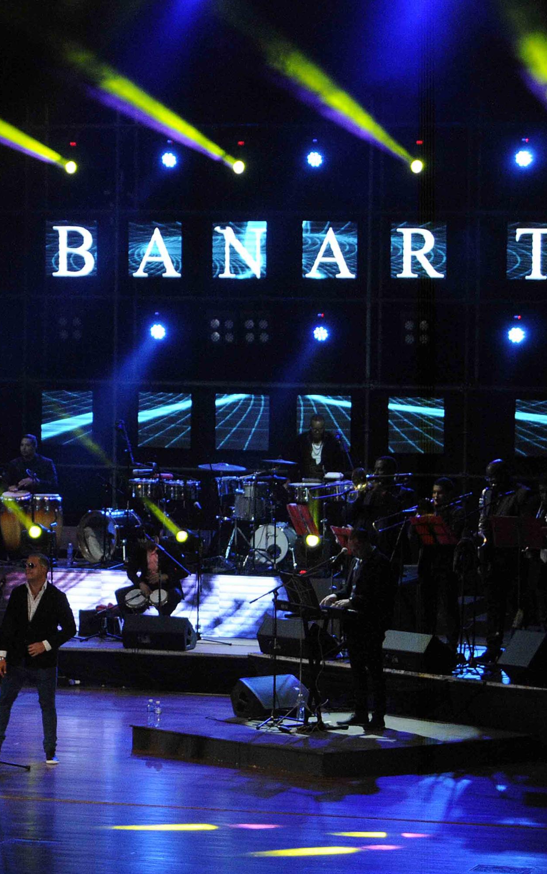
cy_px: 437
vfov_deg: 16.5
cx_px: 101
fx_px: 3023
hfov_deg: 10.3
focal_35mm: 127
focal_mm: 55
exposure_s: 1/125
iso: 1600
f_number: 5.6
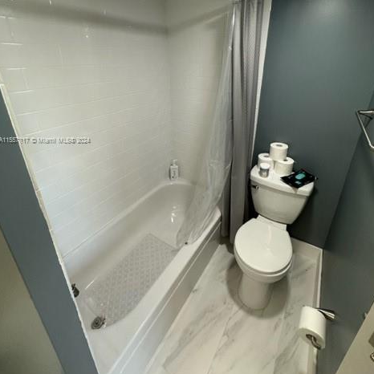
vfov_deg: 82.4
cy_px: 140
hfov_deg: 84.0
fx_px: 208
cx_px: 190
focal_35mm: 17
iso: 200
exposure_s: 1/120
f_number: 2.2
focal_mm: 2.22
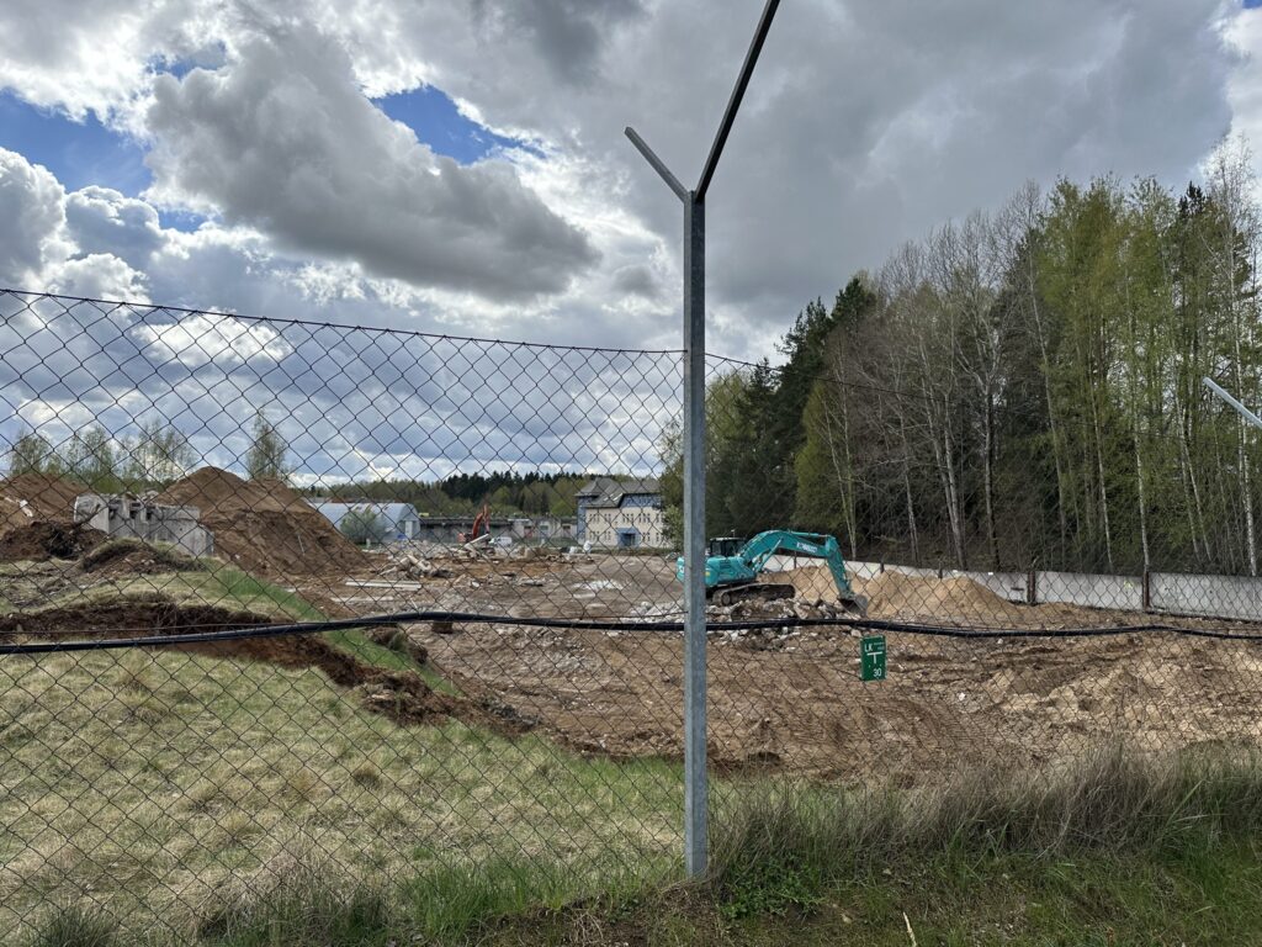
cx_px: 631
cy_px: 474
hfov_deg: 71.6
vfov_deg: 56.8
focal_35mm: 24
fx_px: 875
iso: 80
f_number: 1.78
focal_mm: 6.86
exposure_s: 1/5000
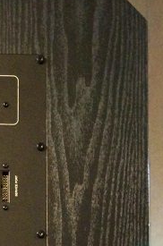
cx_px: -71
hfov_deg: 13.5
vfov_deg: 19.4
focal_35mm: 96
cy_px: 332
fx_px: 655
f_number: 3.5
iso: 3200
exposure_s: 1/50
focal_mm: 22
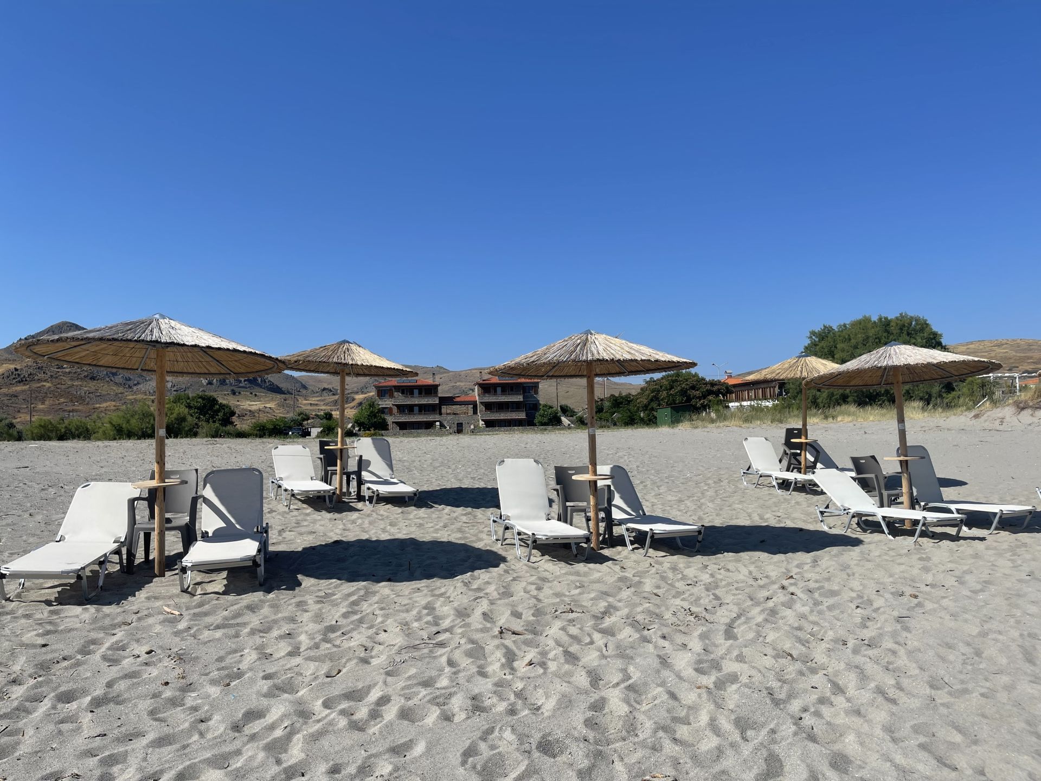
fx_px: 782
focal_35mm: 26
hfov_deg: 67.3
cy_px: 390
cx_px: 520
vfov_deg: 53.1
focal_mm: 5.1
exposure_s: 1/5376
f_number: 1.6
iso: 32
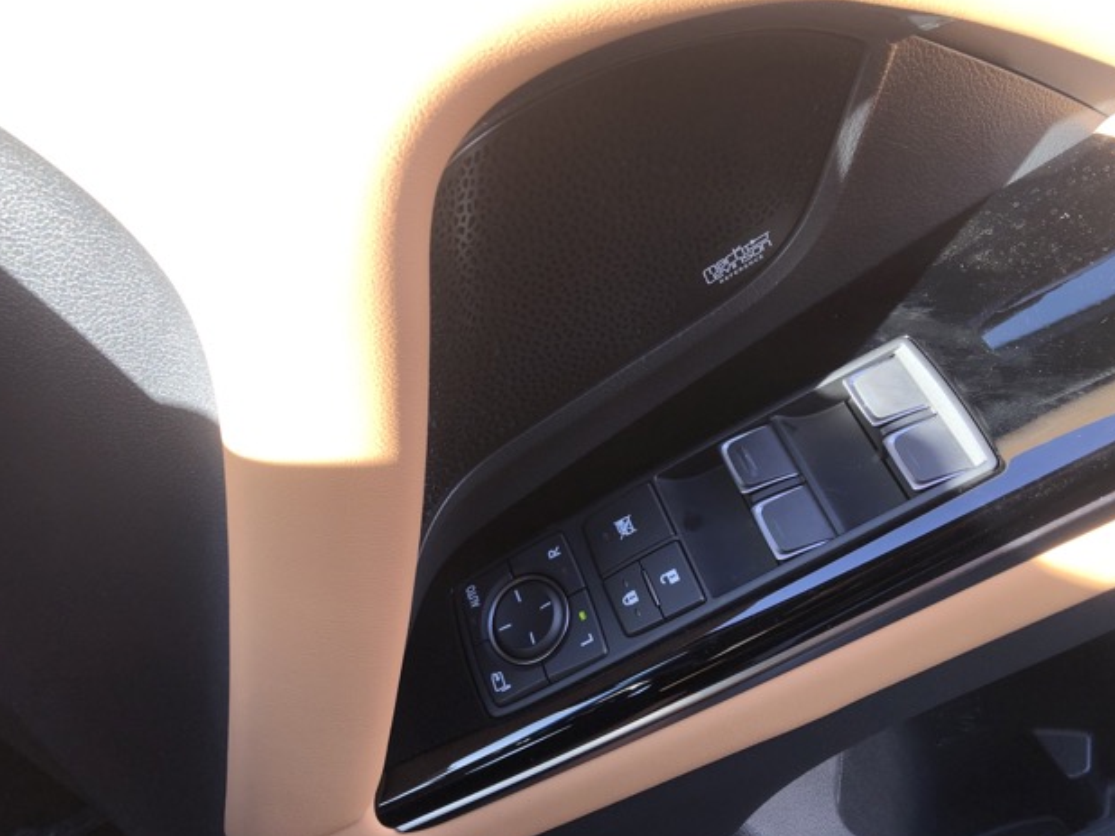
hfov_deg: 61.7
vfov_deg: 48.2
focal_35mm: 29
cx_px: 561
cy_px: 428
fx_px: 934
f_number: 1.8
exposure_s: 1/100
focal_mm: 3.99
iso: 20
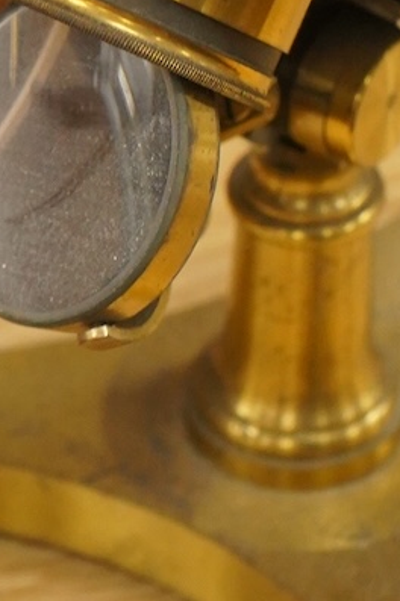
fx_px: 5058
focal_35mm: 303
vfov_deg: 6.8
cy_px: -58
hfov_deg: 4.5
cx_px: 381
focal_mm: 70
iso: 4000
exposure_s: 1/200
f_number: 5.6
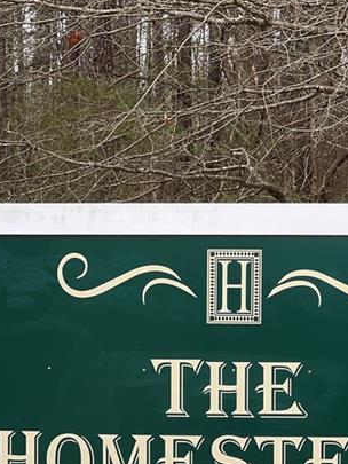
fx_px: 1956
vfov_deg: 13.4
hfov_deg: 10.2
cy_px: 378
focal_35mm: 146
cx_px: 227
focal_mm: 9
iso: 25
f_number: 2.8
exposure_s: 1/156
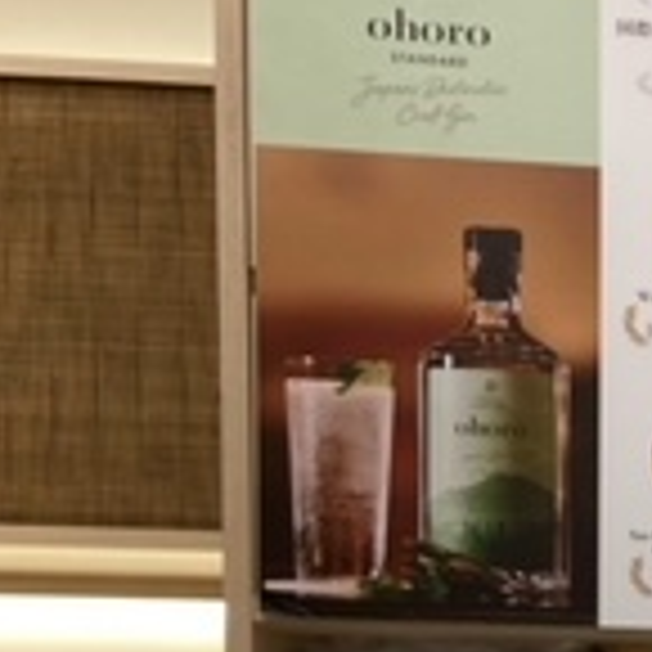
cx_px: 1421
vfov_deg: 14.9
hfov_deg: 13.1
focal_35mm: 109
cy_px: 953
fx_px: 2323
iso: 40
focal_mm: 3.99
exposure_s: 1/100
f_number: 1.8
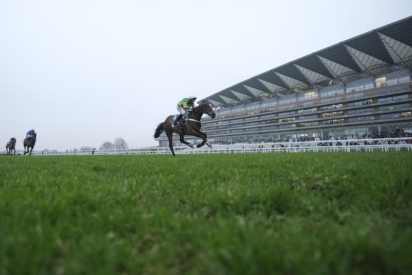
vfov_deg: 61.9
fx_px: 229
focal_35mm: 20
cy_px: 138
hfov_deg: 84.0
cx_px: 206
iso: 1600
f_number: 1.4
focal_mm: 13
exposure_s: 1/2500
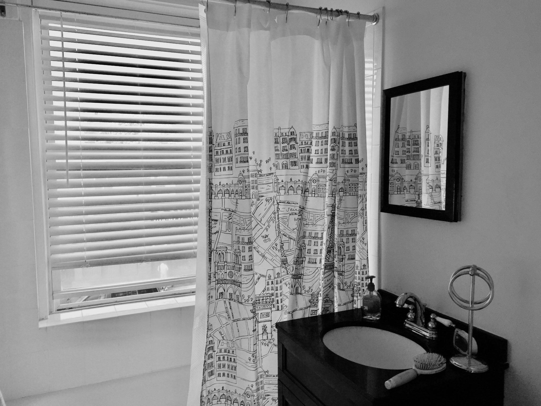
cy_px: 203
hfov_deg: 61.7
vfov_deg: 48.2
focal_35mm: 29
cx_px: 270
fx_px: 453
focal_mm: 4.15
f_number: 2.2
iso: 32
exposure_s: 1/60
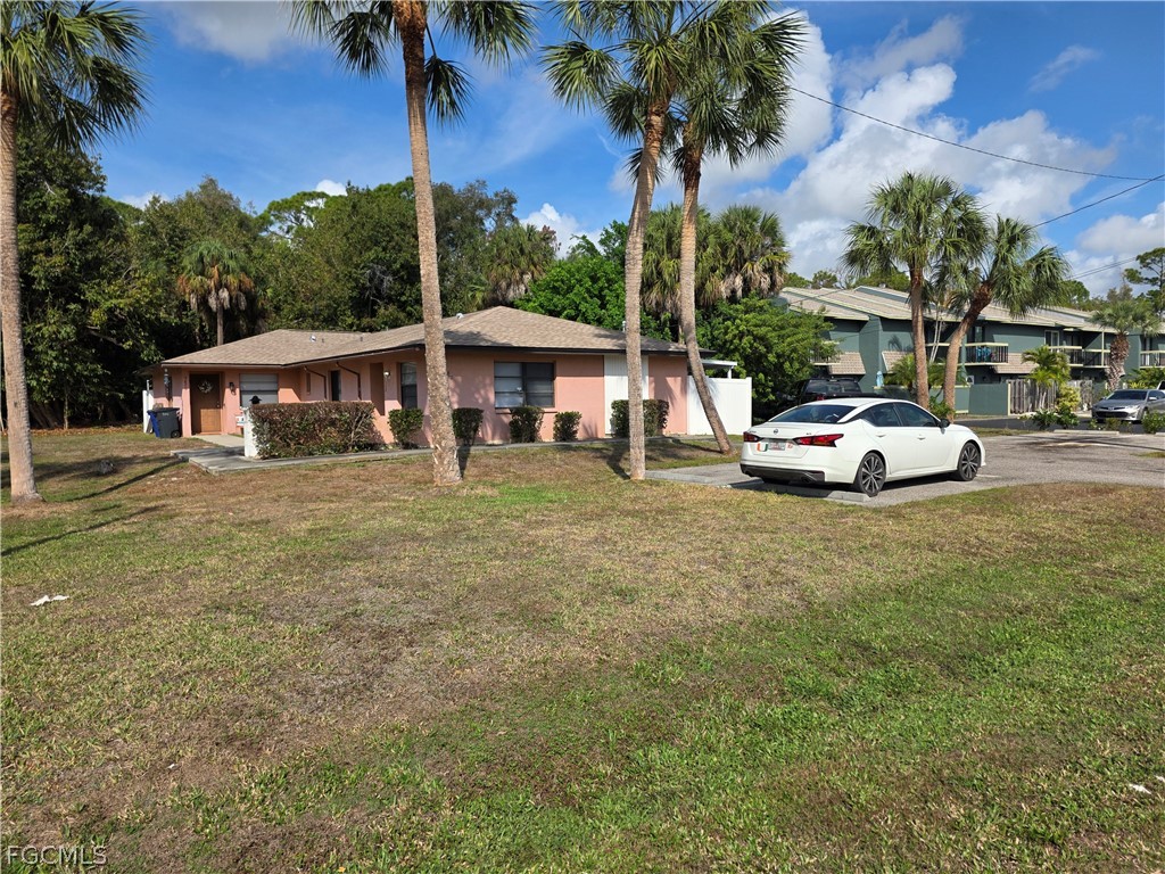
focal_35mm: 23
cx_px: 582
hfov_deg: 73.9
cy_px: 437
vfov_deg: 58.9
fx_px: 774
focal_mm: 6.25
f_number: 1.7
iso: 64
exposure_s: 1/7944
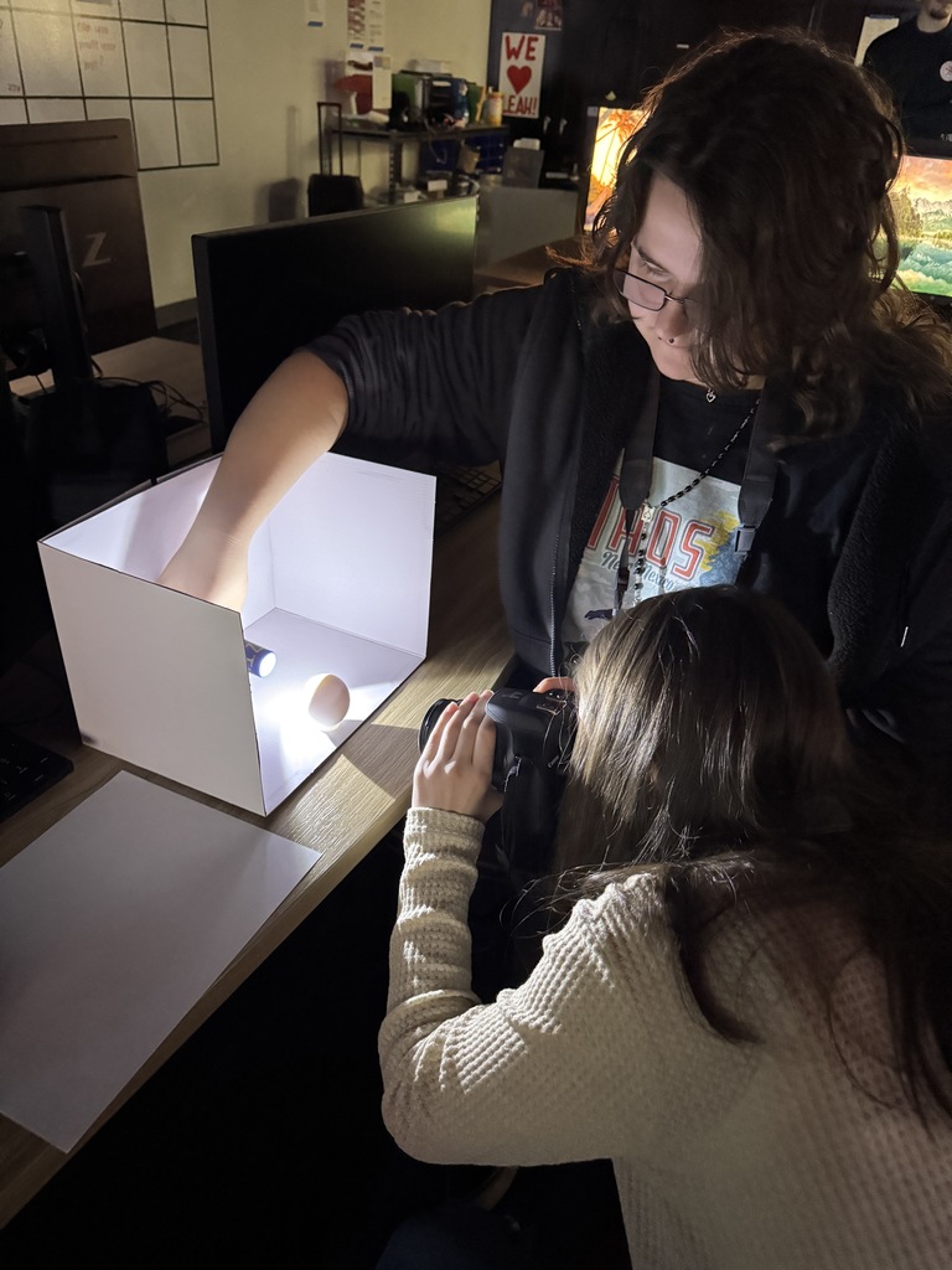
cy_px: 635
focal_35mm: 24
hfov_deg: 56.8
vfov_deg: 71.6
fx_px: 880
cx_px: 476
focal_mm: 6.76
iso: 1600
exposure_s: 1/30
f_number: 1.78
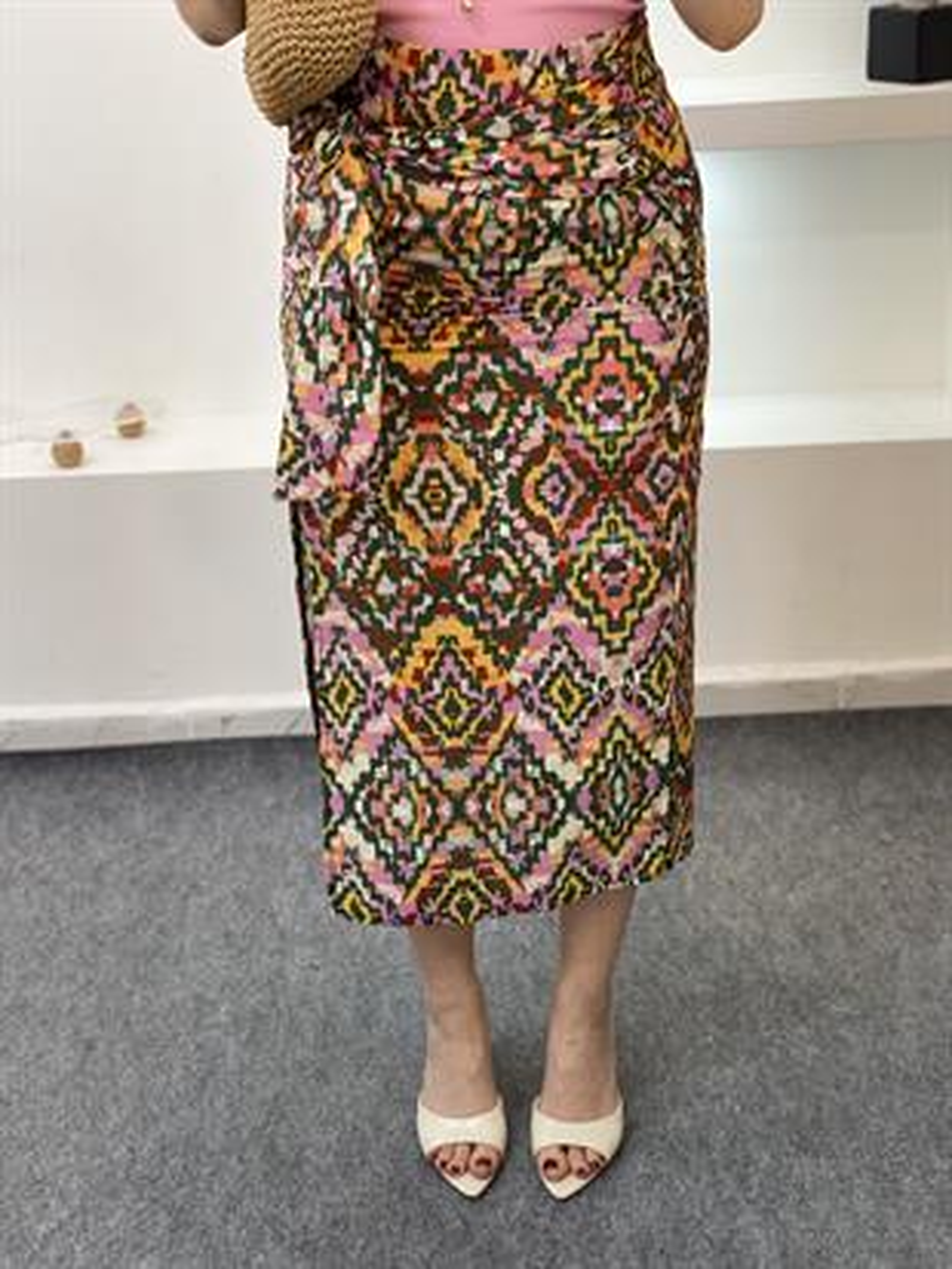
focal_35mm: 52
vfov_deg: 36.8
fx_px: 1906
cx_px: 476
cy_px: 634
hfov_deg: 28.0
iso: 125
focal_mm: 6
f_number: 2
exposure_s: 1/100
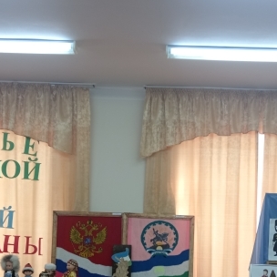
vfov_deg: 27.2
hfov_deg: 28.1
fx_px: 552
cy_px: 246
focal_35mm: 61
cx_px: 157
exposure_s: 1/50
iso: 346
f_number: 1.9
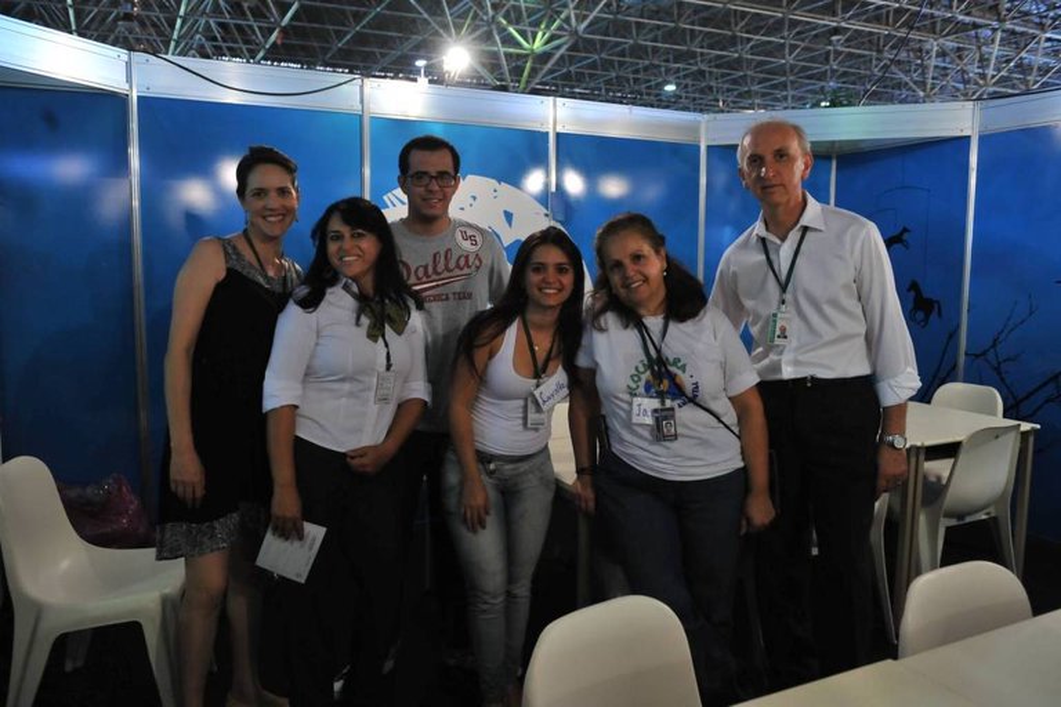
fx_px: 855
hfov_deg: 63.7
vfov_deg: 45.0
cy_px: 354
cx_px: 530
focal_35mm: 29
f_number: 4
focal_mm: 29
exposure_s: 1/60
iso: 2000
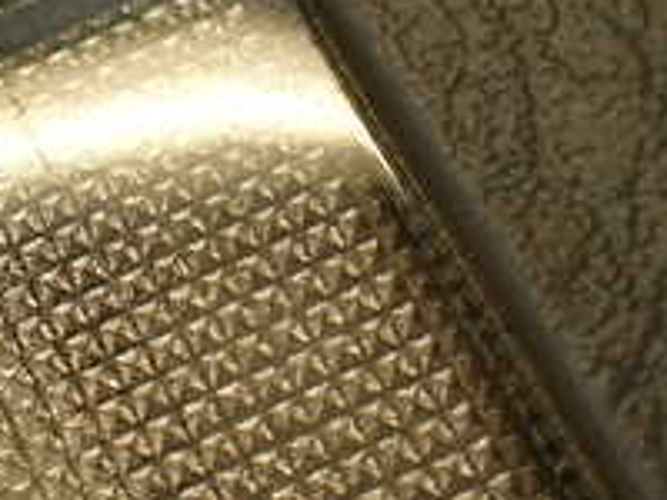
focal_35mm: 96
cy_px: 150
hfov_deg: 19.8
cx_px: -10
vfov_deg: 15.4
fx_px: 1850
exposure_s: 1/60
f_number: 2.4
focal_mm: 5.79
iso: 125
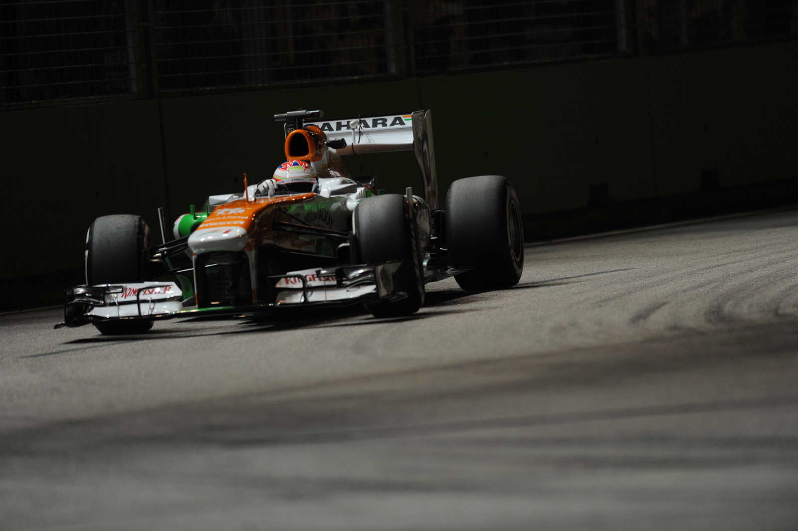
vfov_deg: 3.4
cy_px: 266
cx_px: 399
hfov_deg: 5.2
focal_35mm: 400
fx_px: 8862
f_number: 4
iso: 1250
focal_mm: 400
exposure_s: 1/1250
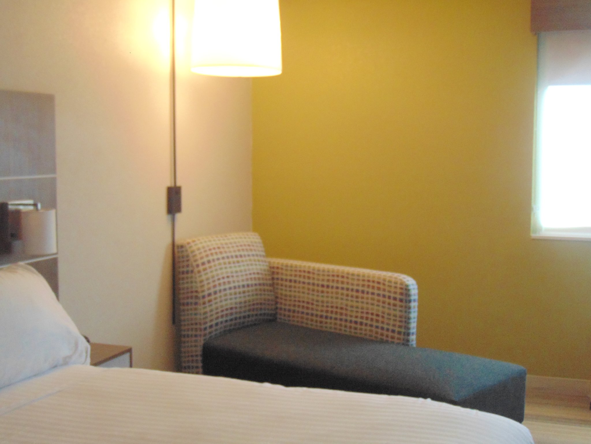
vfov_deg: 29.1
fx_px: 854
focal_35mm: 50
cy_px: 222
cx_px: 296
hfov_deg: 38.2
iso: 400
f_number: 3.5
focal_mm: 9
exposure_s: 1/25
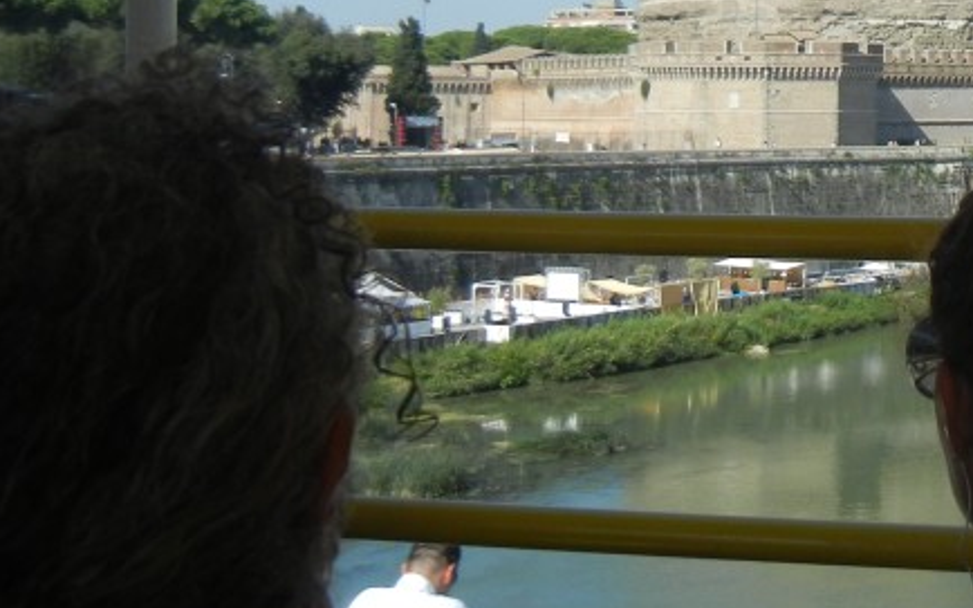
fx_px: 1988
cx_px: 1076
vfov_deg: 16.8
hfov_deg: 25.5
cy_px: -54
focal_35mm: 75
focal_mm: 5.4
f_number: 7
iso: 160
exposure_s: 1/344
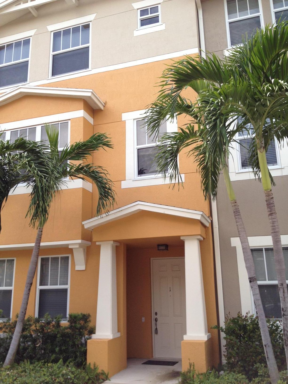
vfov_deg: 52.6
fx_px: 388
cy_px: 192
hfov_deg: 40.7
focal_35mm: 35
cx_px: 144
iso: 64
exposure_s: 1/412
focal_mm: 4.28
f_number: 2.4
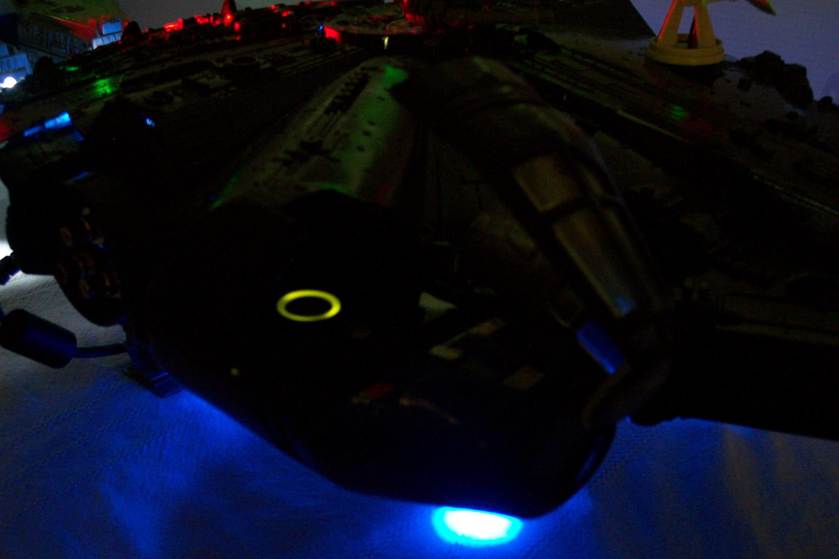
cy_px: 301
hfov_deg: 45.4
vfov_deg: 31.2
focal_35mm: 43
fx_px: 1002
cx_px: 430
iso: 200
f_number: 3.4
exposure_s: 1/8
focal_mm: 8
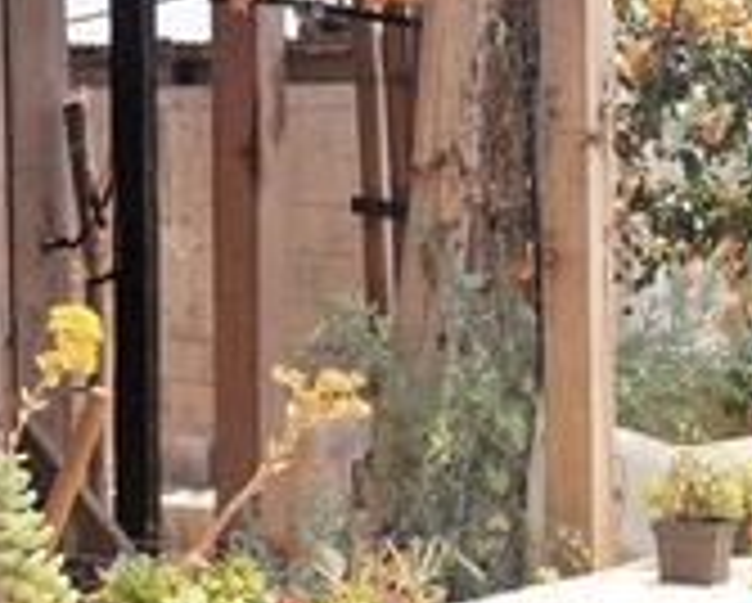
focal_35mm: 101
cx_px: 865
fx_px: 2251
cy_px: 562
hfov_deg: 18.2
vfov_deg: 15.1
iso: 100
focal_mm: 24
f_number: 7.1
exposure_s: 1/400
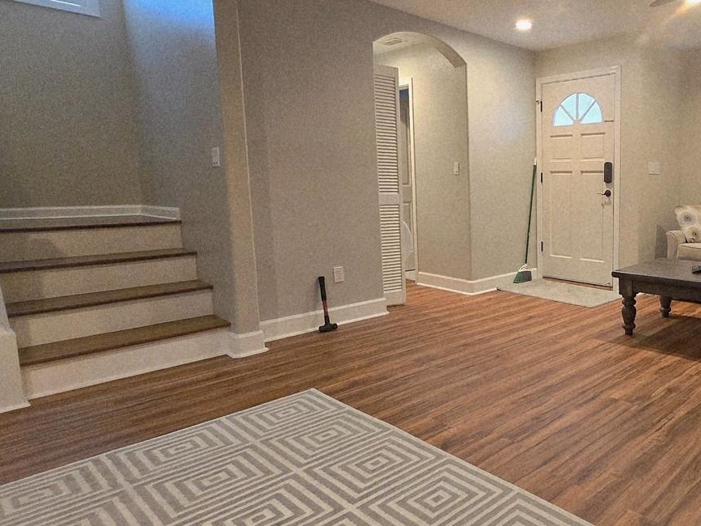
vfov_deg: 56.7
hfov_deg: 64.5
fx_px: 486
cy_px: 240
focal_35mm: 24
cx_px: 572
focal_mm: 1.7
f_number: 2.2
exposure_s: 1/60.2
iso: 320
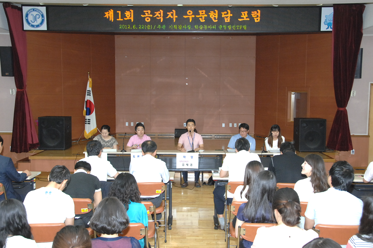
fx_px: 450
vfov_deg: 30.8
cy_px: 124
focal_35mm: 44
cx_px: 186
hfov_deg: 45.0
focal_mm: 29
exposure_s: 1/60
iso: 800
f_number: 6.7
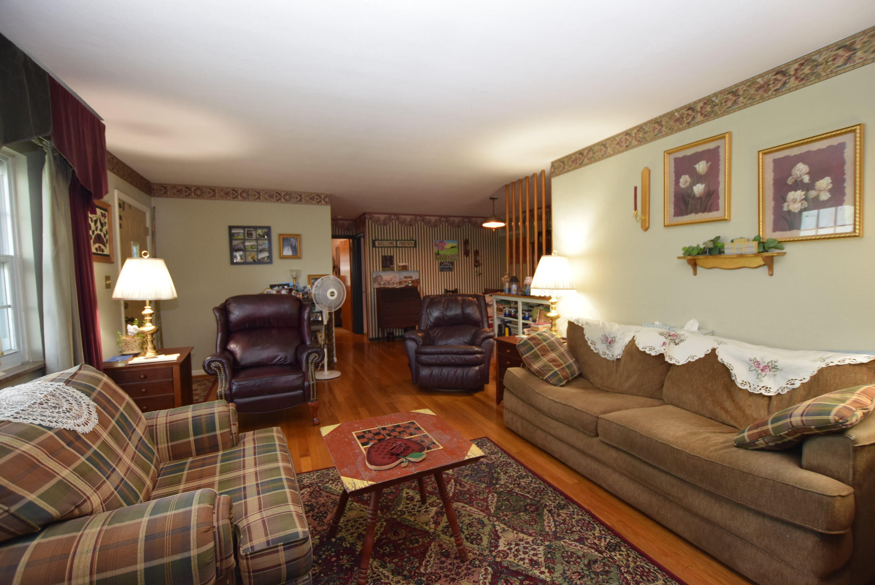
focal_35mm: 15
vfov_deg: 77.4
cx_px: 438
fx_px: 365
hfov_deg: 100.3
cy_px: 292
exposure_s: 1/60
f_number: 4
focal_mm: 10
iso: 800
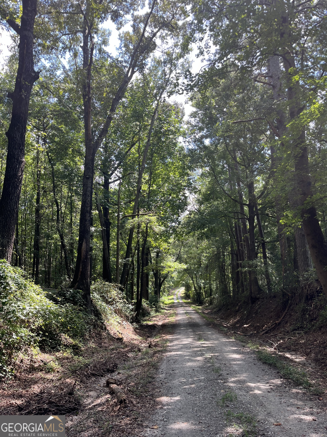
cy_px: 218
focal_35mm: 26
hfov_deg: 53.1
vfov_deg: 67.3
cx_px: 164
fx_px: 327
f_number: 1.6
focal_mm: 5.1
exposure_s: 1/257
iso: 40
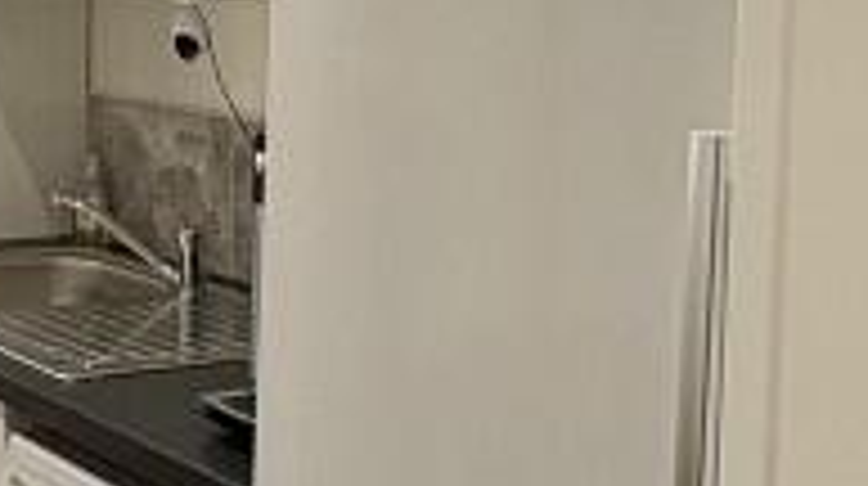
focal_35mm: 81
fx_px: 1862
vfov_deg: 14.7
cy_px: 58
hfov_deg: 24.6
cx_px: -67
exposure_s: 1/100
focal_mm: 2.22
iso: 160
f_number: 2.2
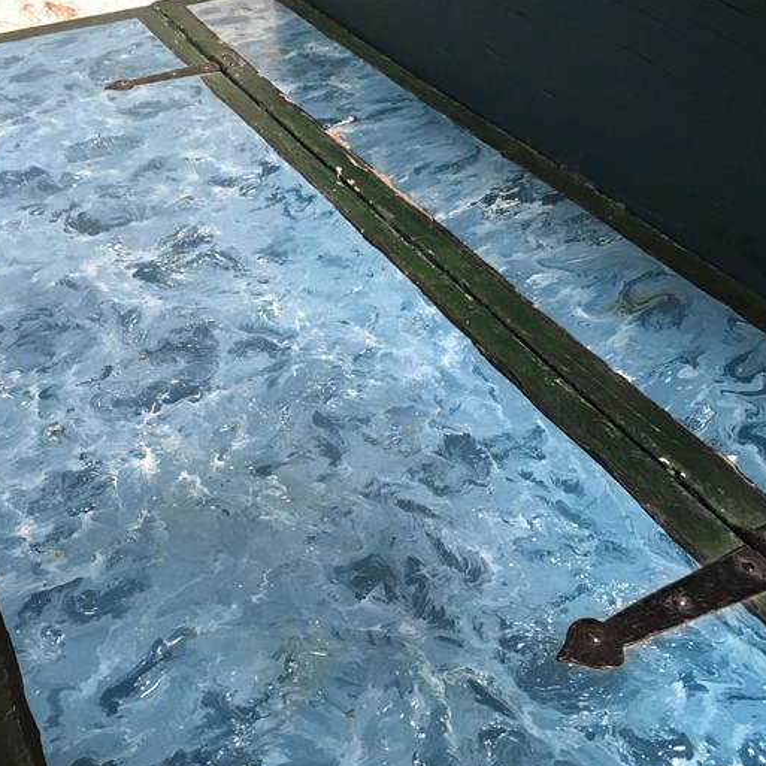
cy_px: 386
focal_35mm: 35
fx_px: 876
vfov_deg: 47.2
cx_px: 314
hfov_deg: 47.0
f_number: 2.2
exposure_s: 1/33
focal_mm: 4.15
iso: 200
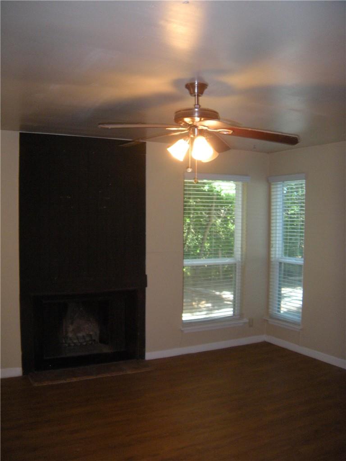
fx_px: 466
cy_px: 230
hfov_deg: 40.7
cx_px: 173
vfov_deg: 52.6
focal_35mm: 35
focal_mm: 5.9
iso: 222
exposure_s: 1/48.7
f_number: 3.8
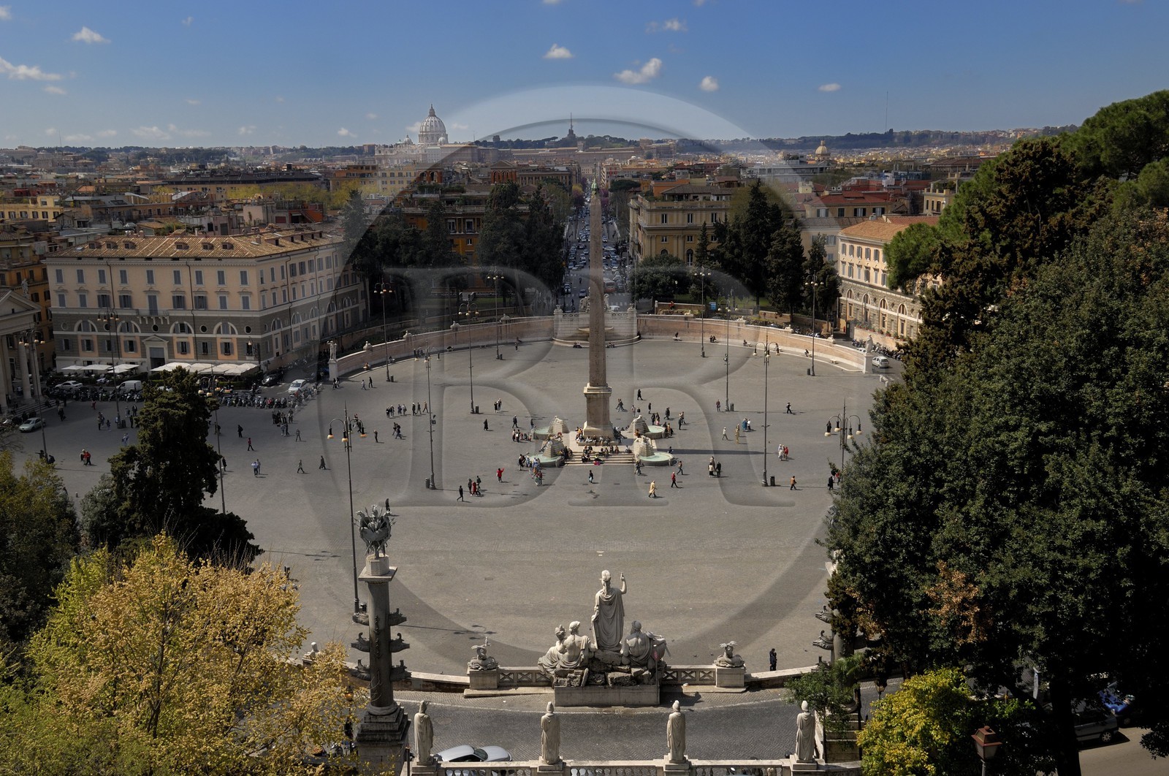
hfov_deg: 57.3
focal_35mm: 33
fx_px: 1070
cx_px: 584
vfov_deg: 39.9
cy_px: 388
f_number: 14
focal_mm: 22
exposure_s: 1/125
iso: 100
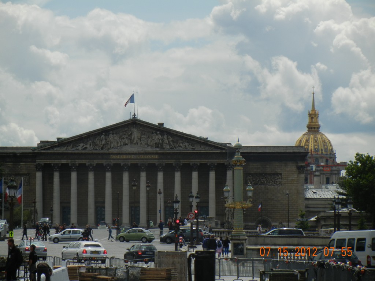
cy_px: 140
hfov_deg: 9.9
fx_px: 2167
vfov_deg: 7.4
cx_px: 188
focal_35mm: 200
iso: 160
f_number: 9.4
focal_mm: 36
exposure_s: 1/508
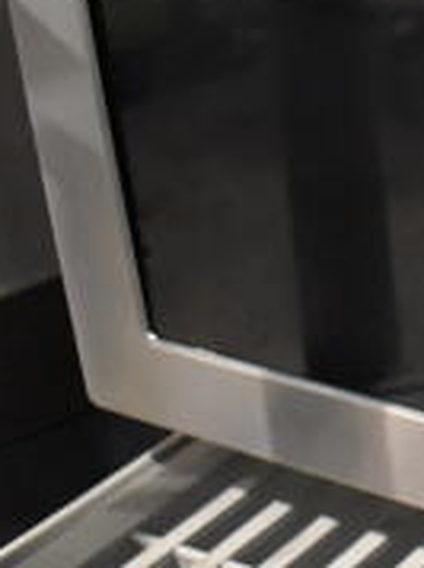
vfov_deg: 19.8
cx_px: 807
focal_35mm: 99
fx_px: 1621
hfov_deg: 13.2
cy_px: 246
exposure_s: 1/125
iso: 4500
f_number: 3.5
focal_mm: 20
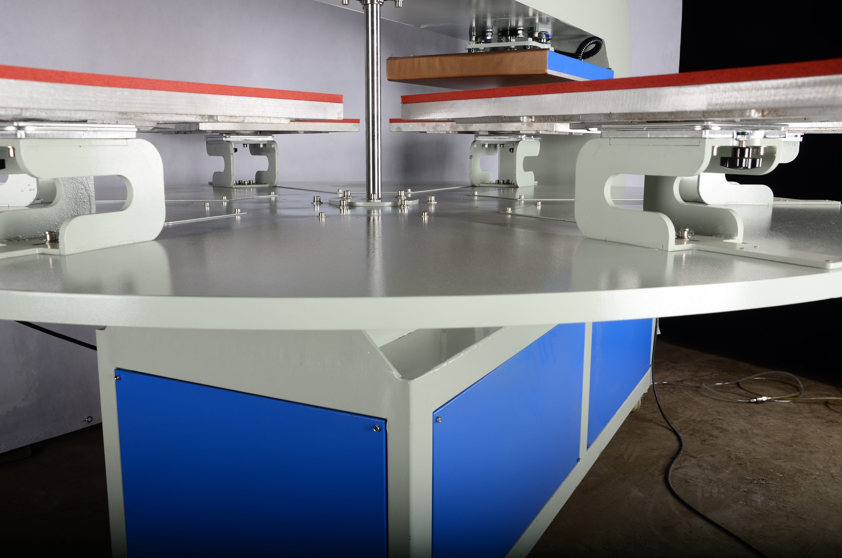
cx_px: 421
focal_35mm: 33
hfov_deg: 57.3
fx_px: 770
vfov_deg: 39.8
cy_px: 279
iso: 100
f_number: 8
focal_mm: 22
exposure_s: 1/320
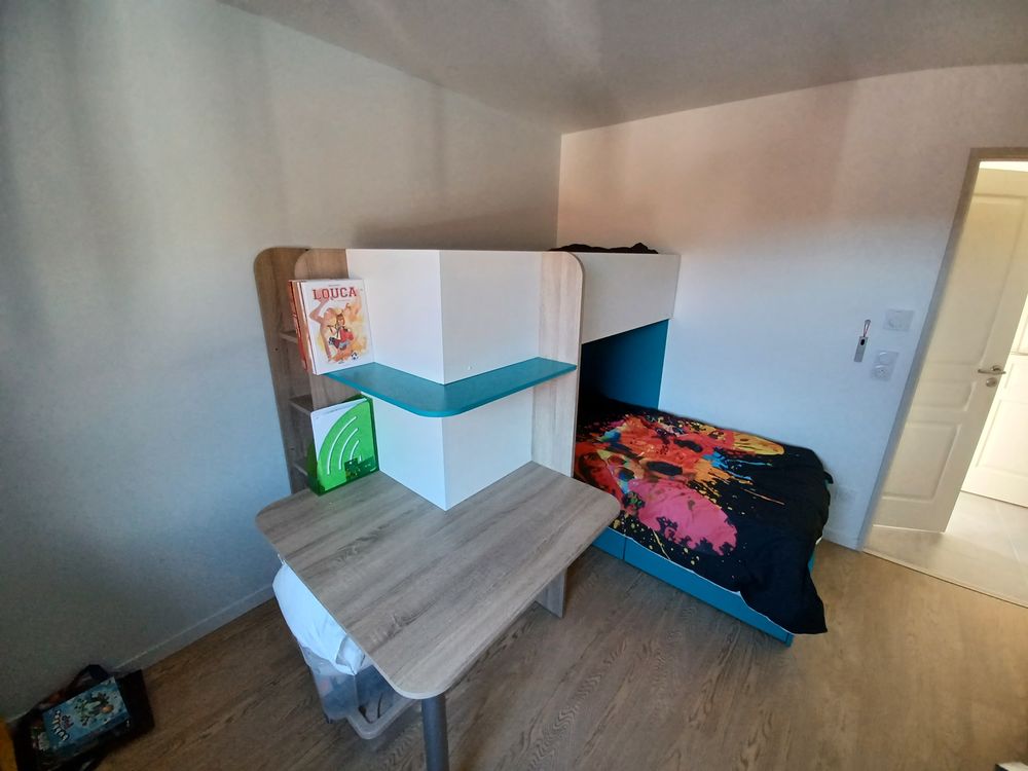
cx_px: 514
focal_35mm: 13
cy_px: 386
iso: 160
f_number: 2.2
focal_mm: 1.42
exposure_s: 1/50
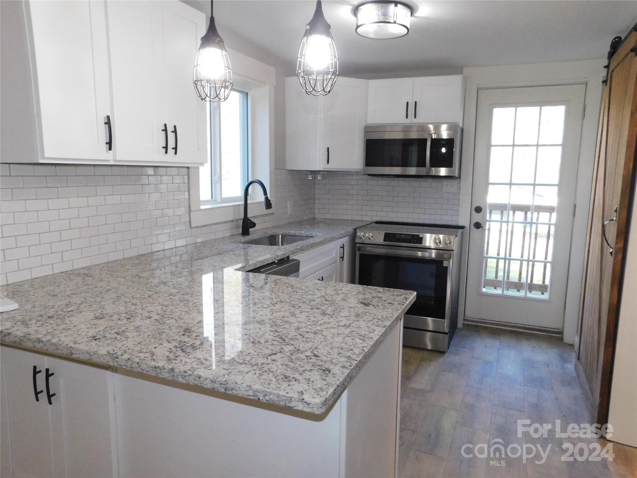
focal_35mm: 24
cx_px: 318
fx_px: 442
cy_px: 239
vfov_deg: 56.8
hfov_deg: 71.6
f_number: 3
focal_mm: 4.1
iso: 800
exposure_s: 1/160
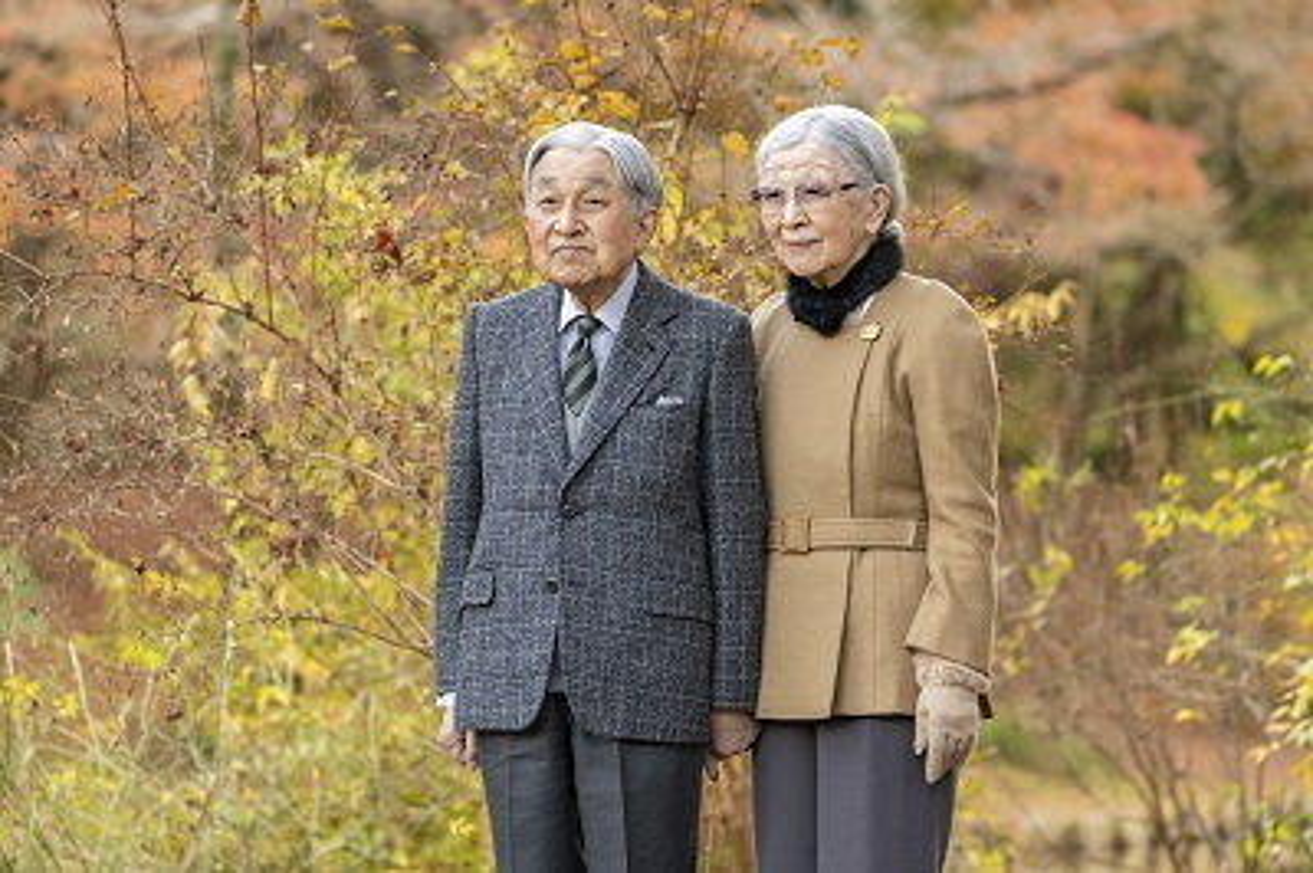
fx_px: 6377
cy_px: 436
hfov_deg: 11.8
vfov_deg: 7.8
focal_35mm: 175
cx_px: 656
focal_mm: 175
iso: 2000
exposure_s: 1/200
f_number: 5.6
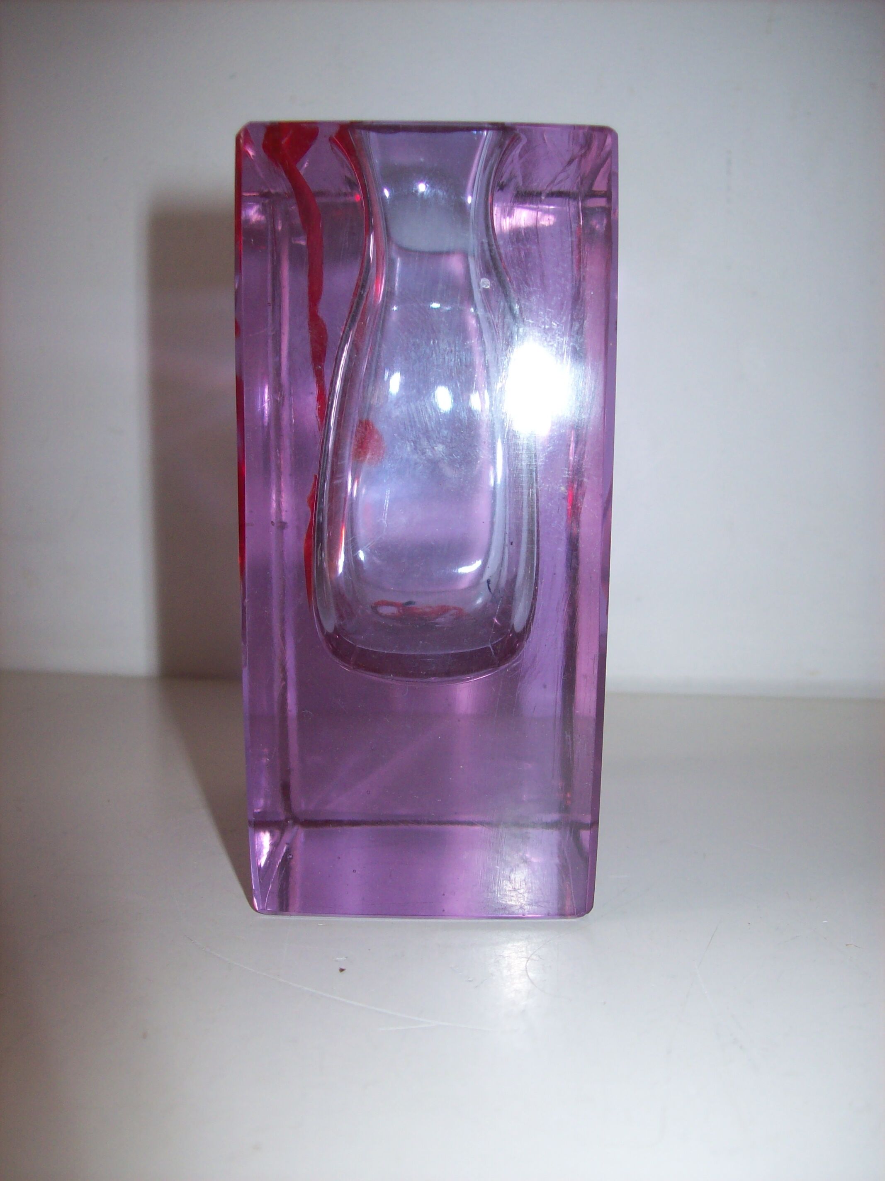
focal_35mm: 36
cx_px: 442
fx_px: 1228
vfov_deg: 51.4
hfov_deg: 39.6
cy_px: 590
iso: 80
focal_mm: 6
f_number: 2.7
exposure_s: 1/64
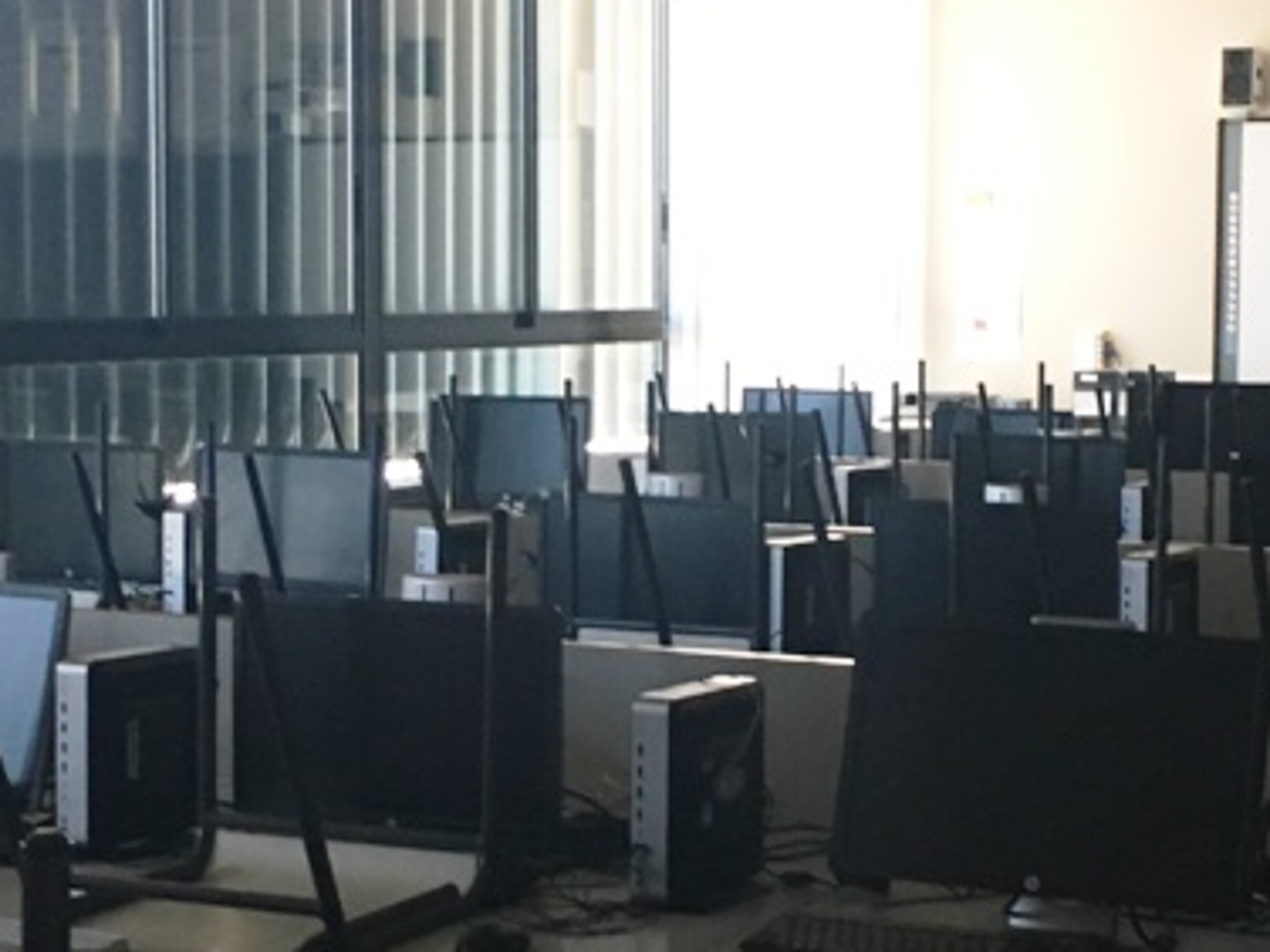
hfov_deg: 24.7
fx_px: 2898
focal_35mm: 79
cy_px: 466
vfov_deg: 18.7
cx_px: 716
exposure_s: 1/33
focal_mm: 4.15
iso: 160
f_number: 2.2
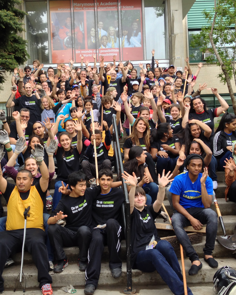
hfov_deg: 32.7
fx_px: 402
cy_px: 146
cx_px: 103
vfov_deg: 40.3
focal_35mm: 46
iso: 50
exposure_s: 1/162
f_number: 2.4
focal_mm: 4.28
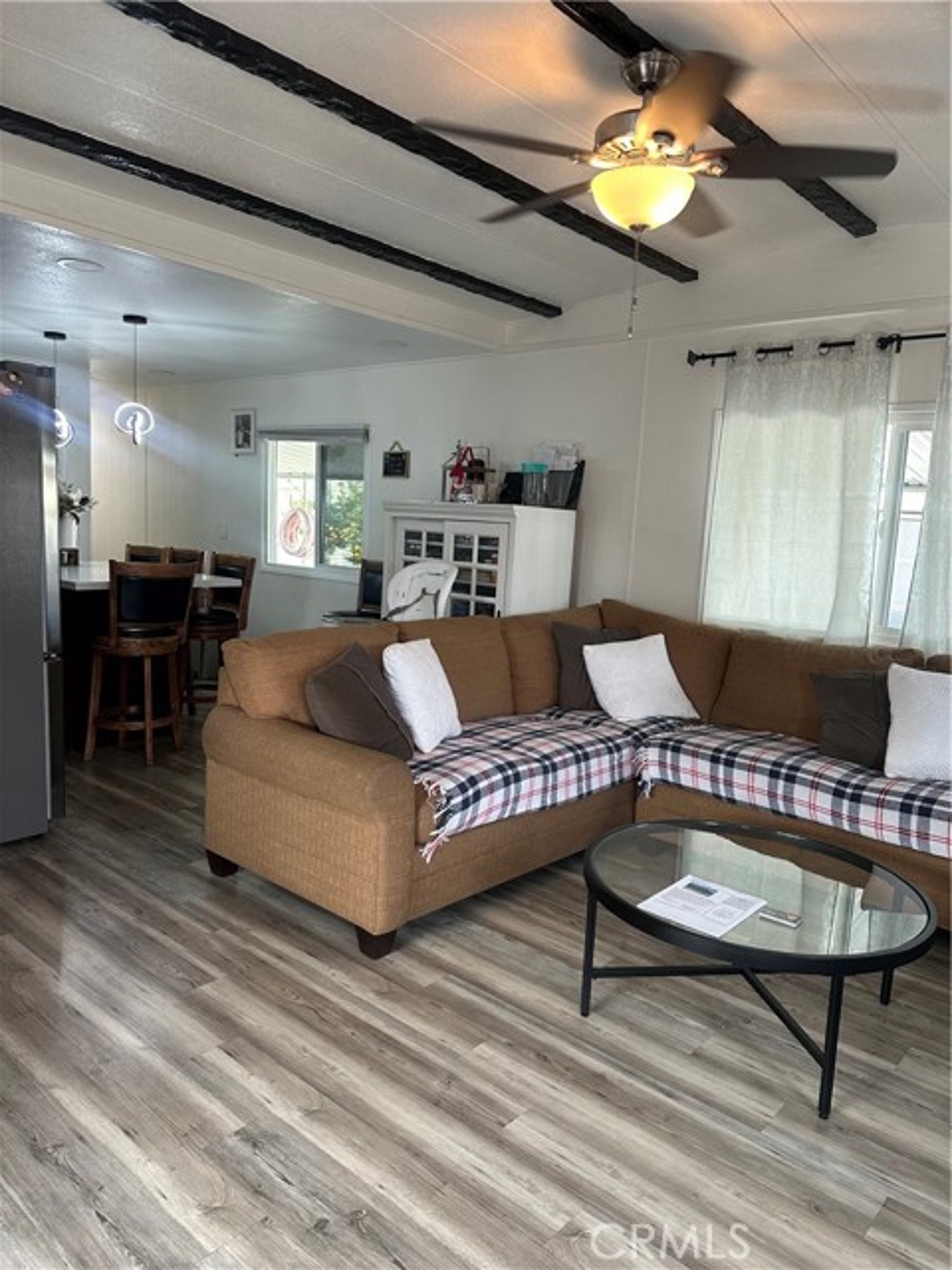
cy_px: 635
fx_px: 880
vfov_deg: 71.6
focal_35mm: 24
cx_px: 476
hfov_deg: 56.8
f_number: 1.78
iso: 160
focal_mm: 6.86
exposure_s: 1/120
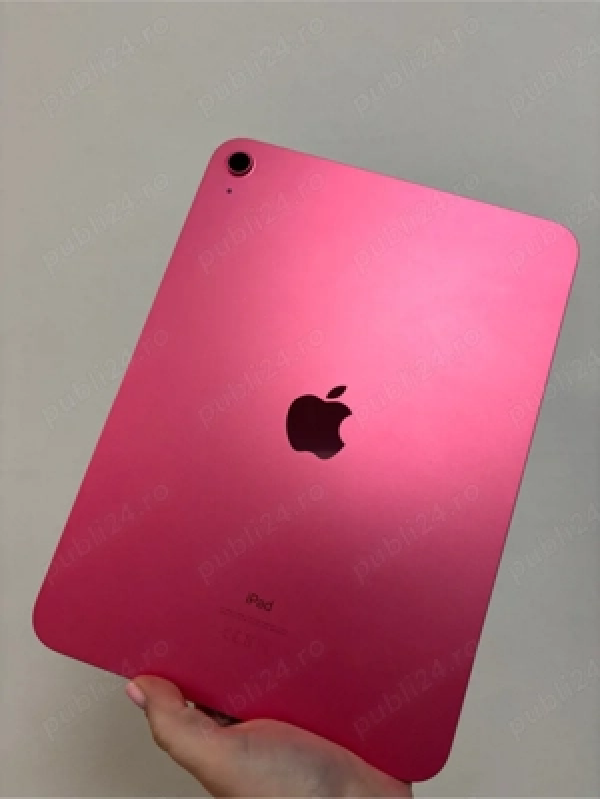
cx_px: 300
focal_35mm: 26
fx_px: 601
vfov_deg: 67.3
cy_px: 400
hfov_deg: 53.1
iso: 200
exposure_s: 1/50
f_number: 1.6
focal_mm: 5.96
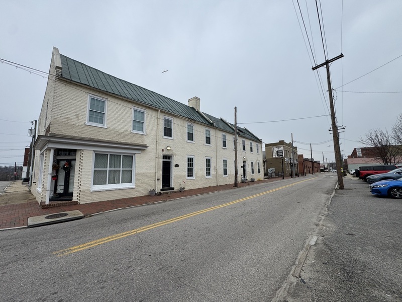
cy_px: 151
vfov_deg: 85.7
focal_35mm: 14
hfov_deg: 102.1
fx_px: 163
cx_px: 201
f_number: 2.2
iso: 40
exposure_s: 1/1143
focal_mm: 2.22
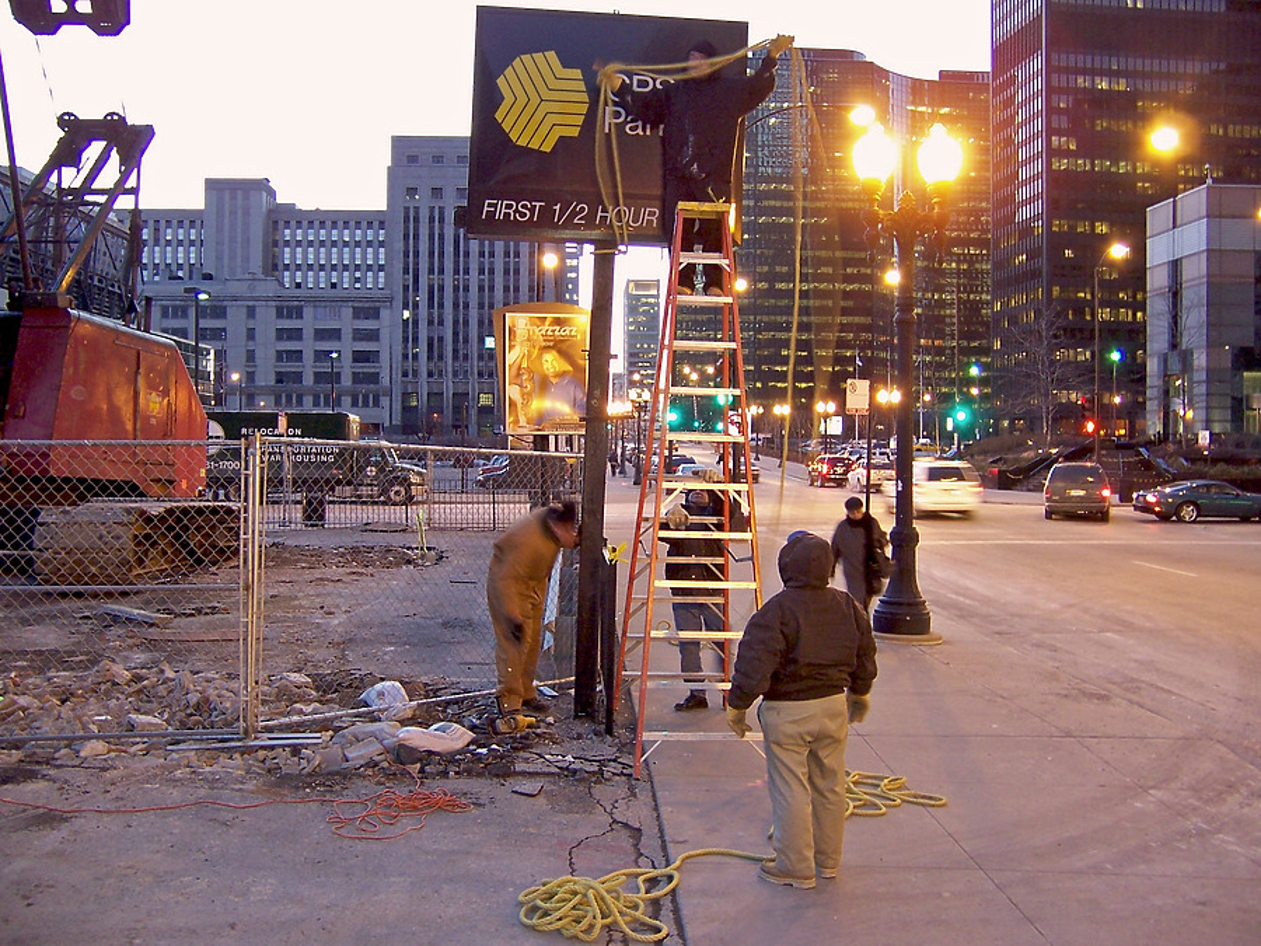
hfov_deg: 55.4
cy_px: 473
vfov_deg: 42.9
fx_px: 1202
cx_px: 630
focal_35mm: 33
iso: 140
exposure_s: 1/6
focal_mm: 5.5
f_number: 2.8
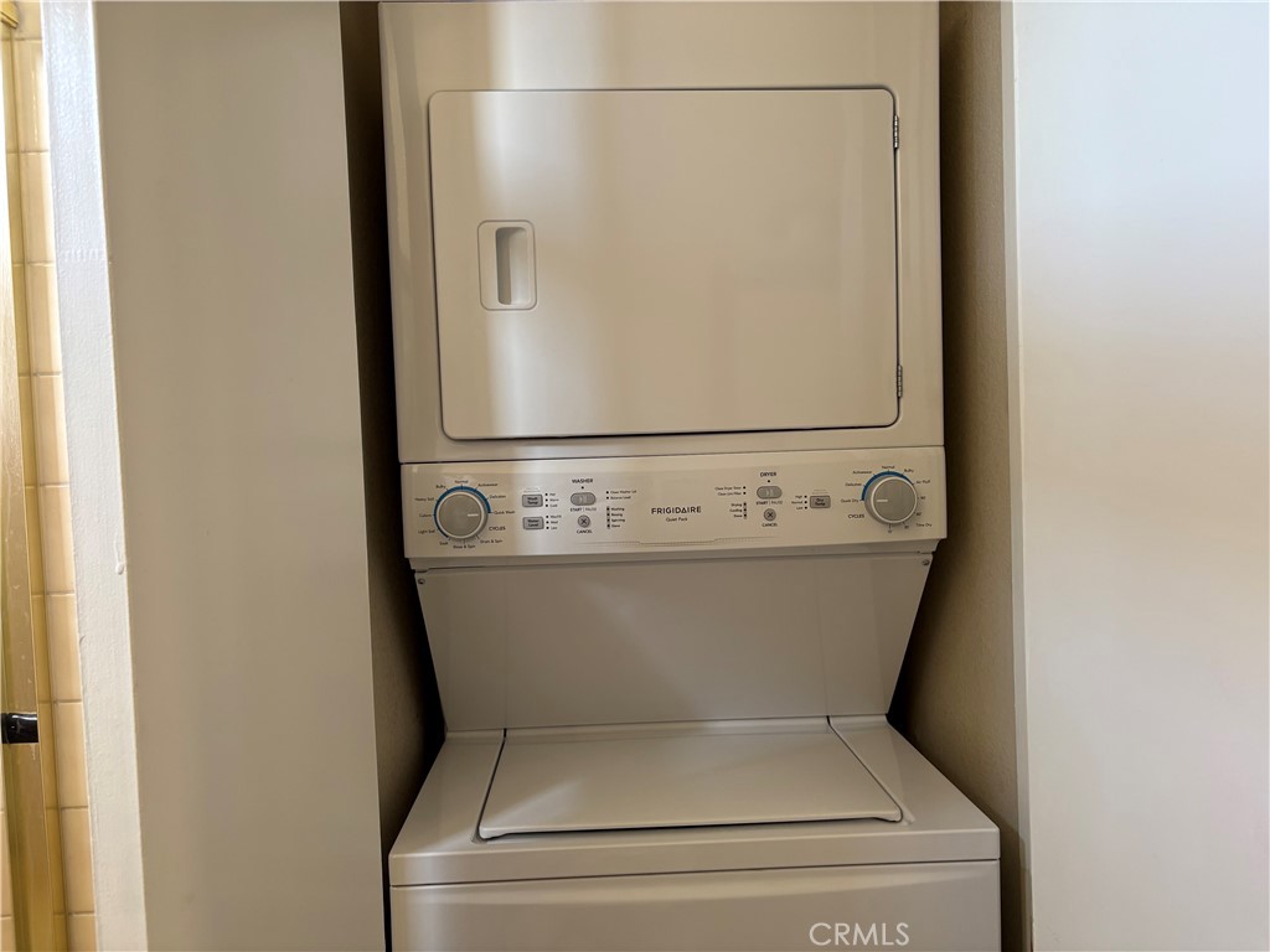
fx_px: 954
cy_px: 476
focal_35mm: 26
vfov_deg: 53.1
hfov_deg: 67.3
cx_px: 635
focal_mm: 5.96
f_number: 1.6
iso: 100
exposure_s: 1/60
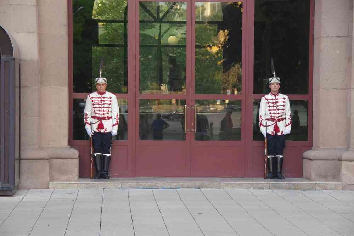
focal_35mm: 87
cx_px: 177
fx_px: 855
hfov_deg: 23.4
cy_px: 118
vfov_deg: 15.7
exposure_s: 1/100
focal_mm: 57.5
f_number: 7.1
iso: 3200
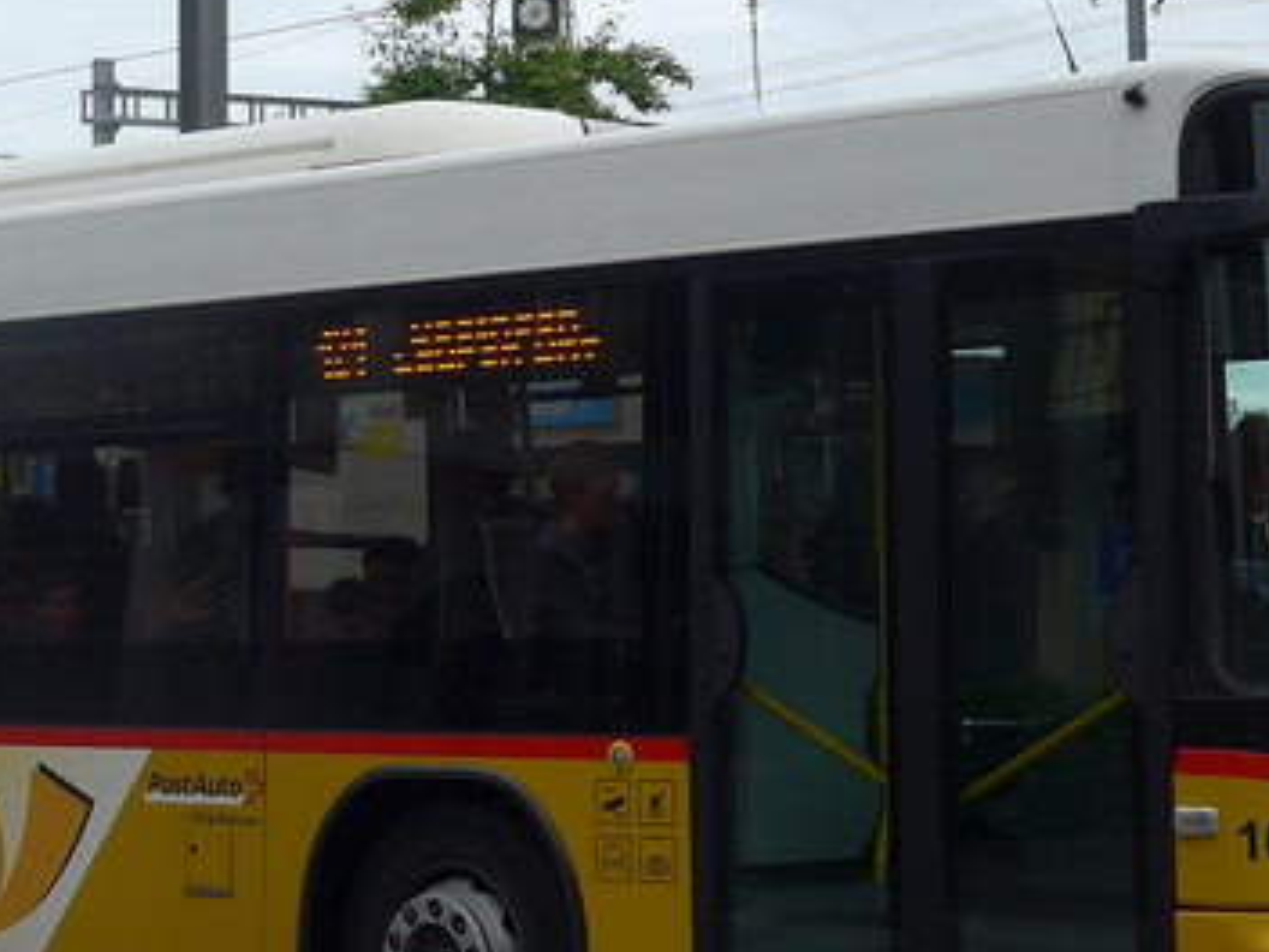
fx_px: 3629
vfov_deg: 14.8
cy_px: 155
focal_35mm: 99
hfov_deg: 19.5
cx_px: 123
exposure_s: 1/1600
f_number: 2.8
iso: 80
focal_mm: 6
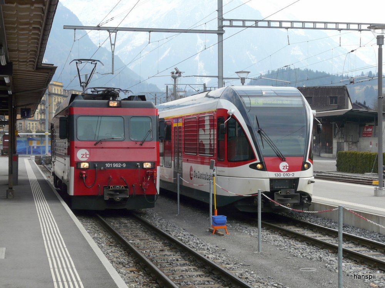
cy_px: 144
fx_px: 712
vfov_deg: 22.9
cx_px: 192
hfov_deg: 30.3
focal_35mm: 64
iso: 100
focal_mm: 10.5
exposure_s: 1/320
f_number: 5.6
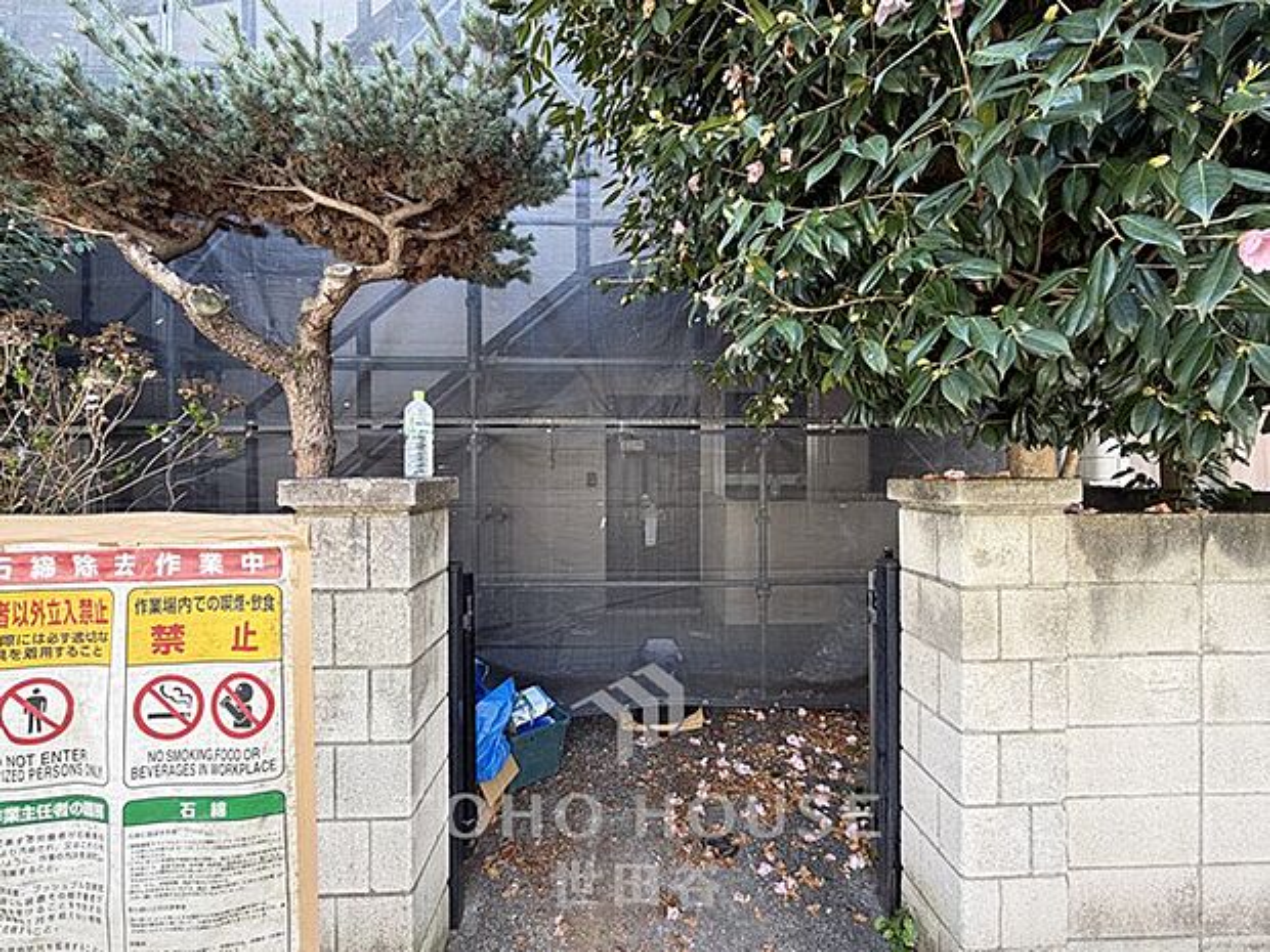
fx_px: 514
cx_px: 635
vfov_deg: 85.7
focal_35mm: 14
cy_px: 476
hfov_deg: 102.1
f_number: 2.2
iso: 64
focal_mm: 2.22
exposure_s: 1/121
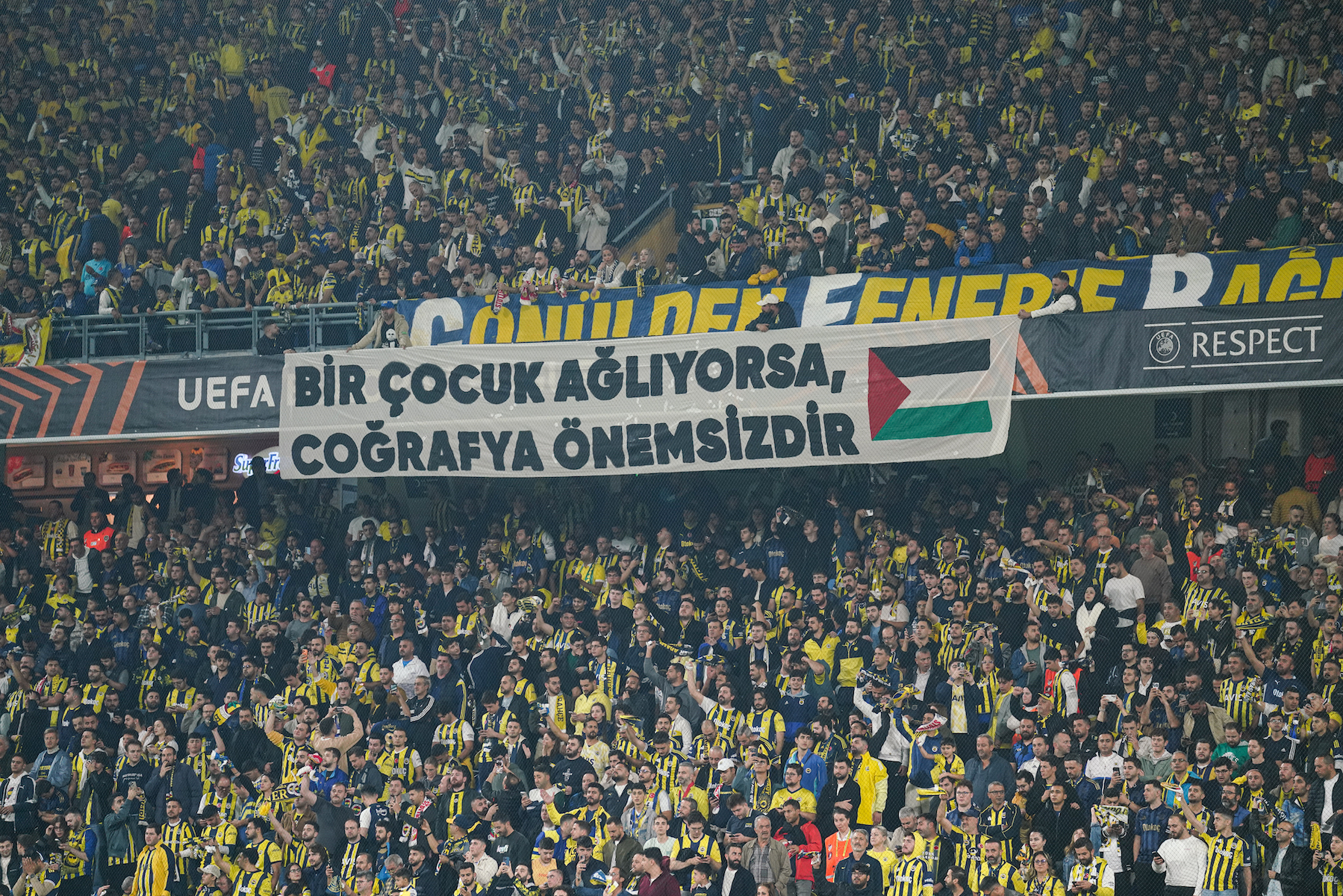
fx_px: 6231
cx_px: 672
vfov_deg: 8.2
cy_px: 448
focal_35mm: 167
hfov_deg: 12.3
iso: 1600
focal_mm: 167
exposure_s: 1/500
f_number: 2.8
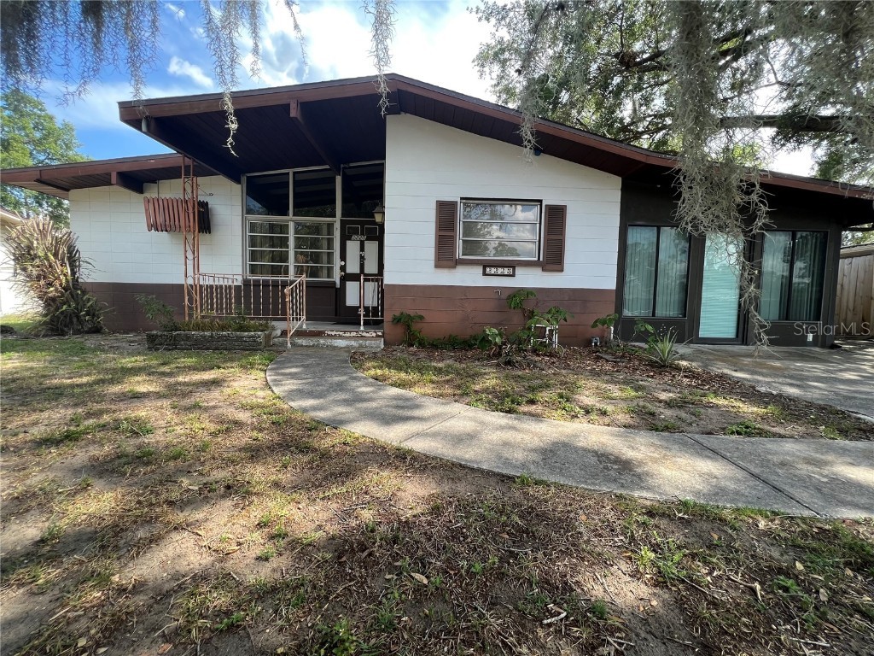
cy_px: 328
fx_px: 328
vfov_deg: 89.9
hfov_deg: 106.2
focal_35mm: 13
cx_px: 437
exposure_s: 1/317
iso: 32
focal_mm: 1.57
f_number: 1.8
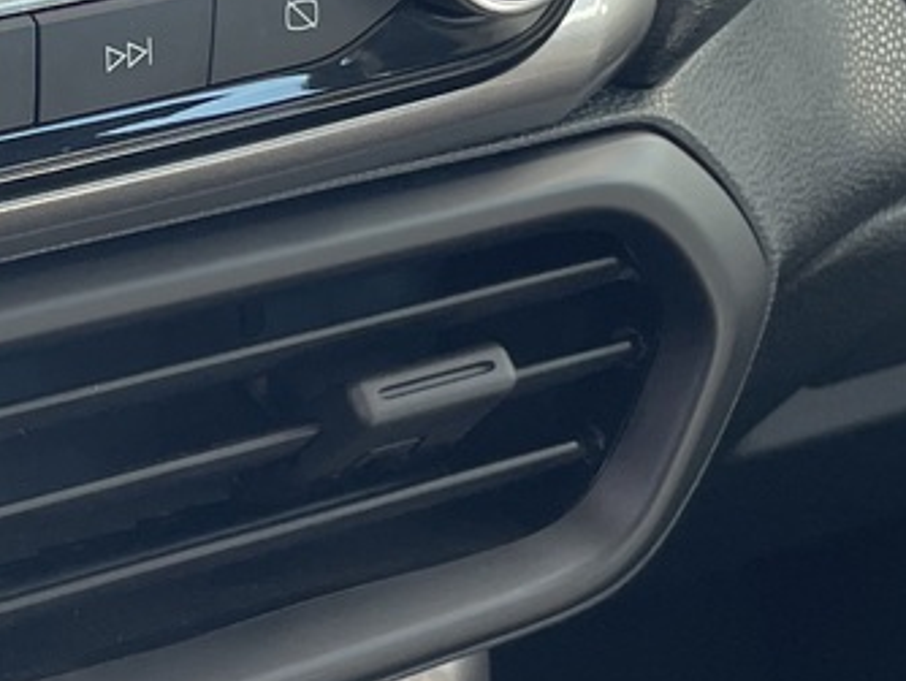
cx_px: -220
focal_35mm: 112
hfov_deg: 16.7
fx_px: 2933
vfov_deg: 13.1
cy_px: 33
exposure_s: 1/121
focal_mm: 4.2
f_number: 1.6
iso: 32
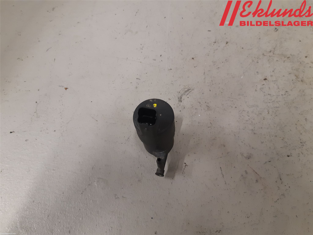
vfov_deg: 53.1
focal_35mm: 26
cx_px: 156
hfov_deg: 67.3
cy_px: 118
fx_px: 235
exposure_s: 1/50
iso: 160
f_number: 1.7
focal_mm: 3.93
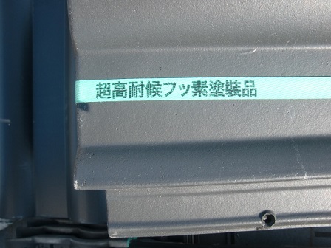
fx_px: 363
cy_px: 124
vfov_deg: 37.7
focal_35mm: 38
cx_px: 166
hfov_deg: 49.0
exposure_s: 1/200
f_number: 3.9
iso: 64
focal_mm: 6.66
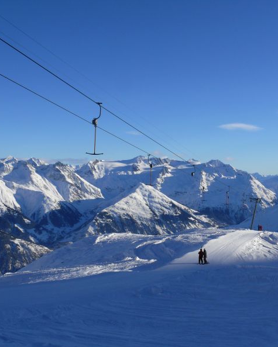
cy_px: 174
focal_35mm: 46
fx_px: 473
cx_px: 229
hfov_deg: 31.7
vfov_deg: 40.3
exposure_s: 1/400
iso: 100
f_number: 8
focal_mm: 7.4
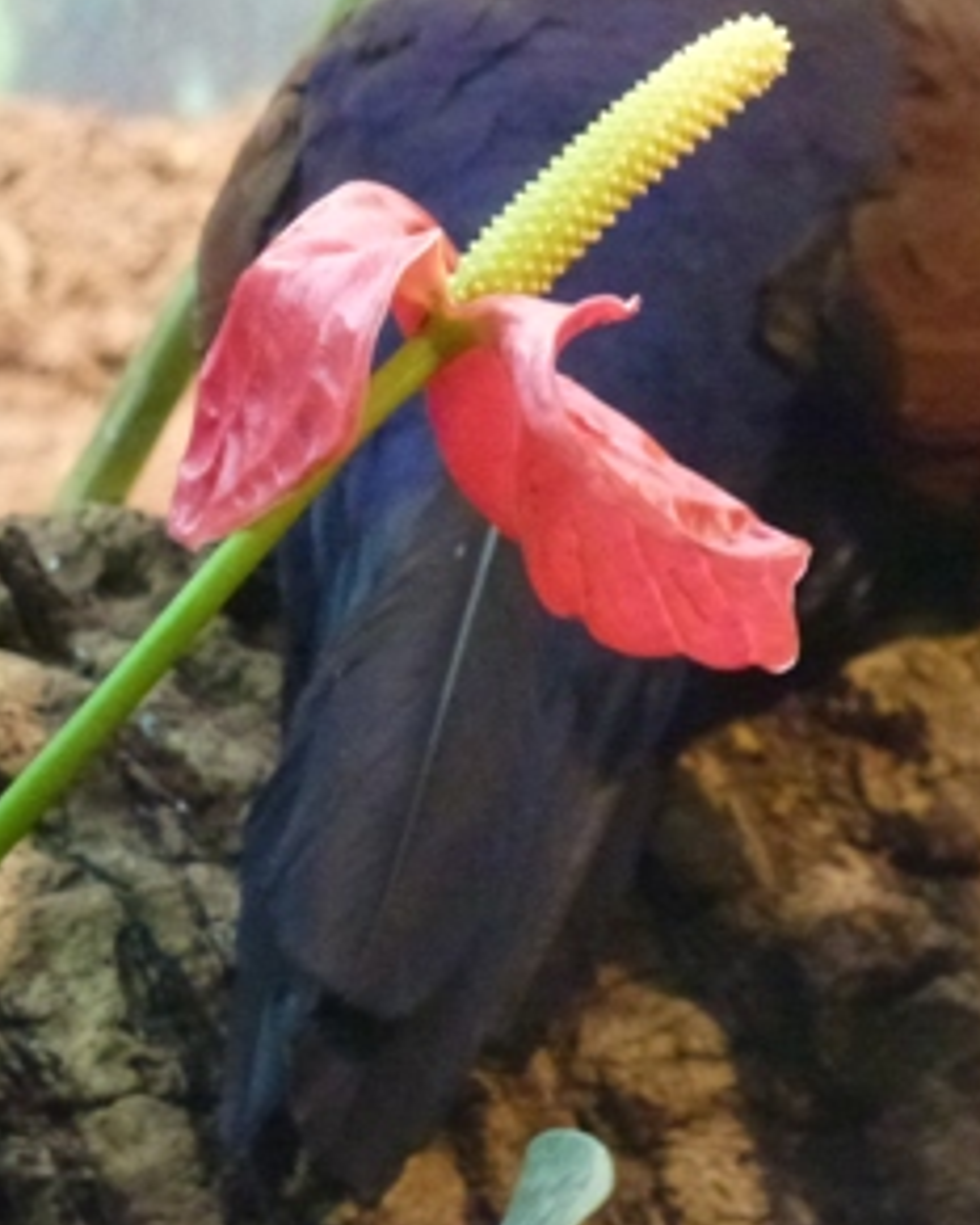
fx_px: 9421
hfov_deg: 5.9
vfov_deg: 7.4
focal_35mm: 260
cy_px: 446
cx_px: 900
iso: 800
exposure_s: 1/20
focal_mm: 21.7
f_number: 5.1
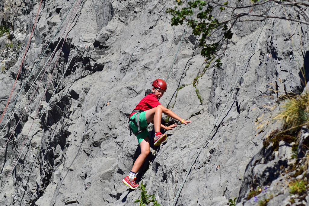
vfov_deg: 6.8
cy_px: 103
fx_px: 1738
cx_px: 154
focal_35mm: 202
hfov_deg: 10.2
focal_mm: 135
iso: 400
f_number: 8
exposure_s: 1/1250
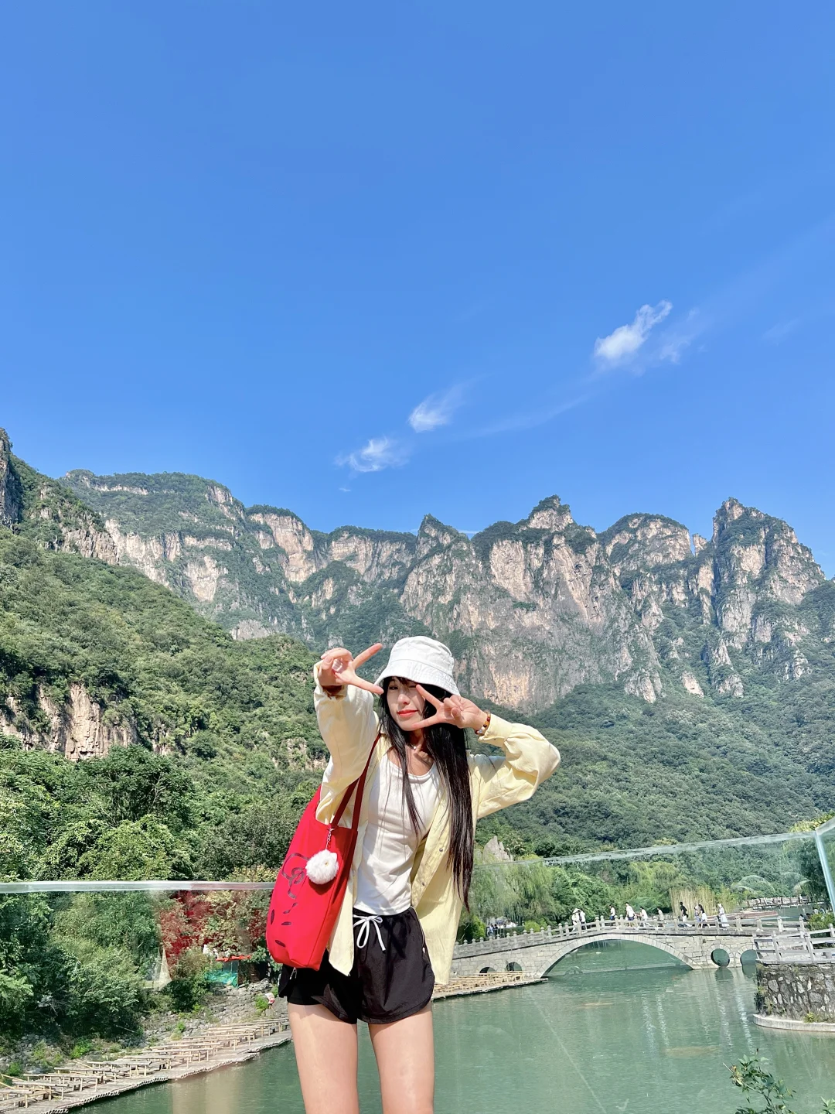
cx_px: 418
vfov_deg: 67.3
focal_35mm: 26
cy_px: 557
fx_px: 836
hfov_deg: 53.1
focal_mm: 5.7
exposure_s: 1/1575
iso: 50
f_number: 1.5
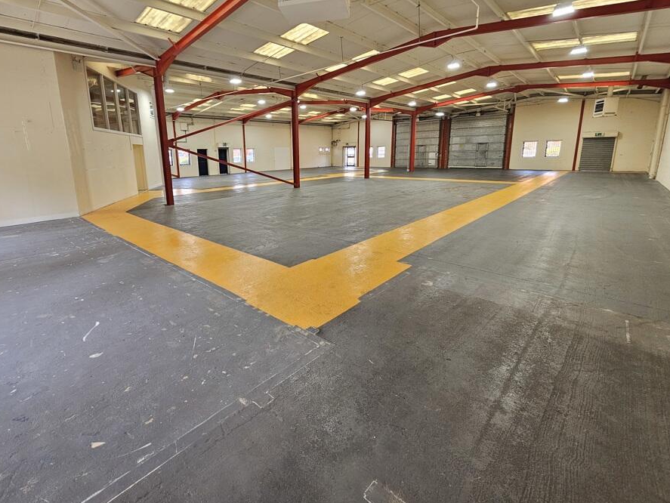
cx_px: 294
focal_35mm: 15
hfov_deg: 97.7
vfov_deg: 81.3
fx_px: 290
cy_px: 217
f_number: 2.2
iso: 100
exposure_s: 1/50
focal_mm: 2.2
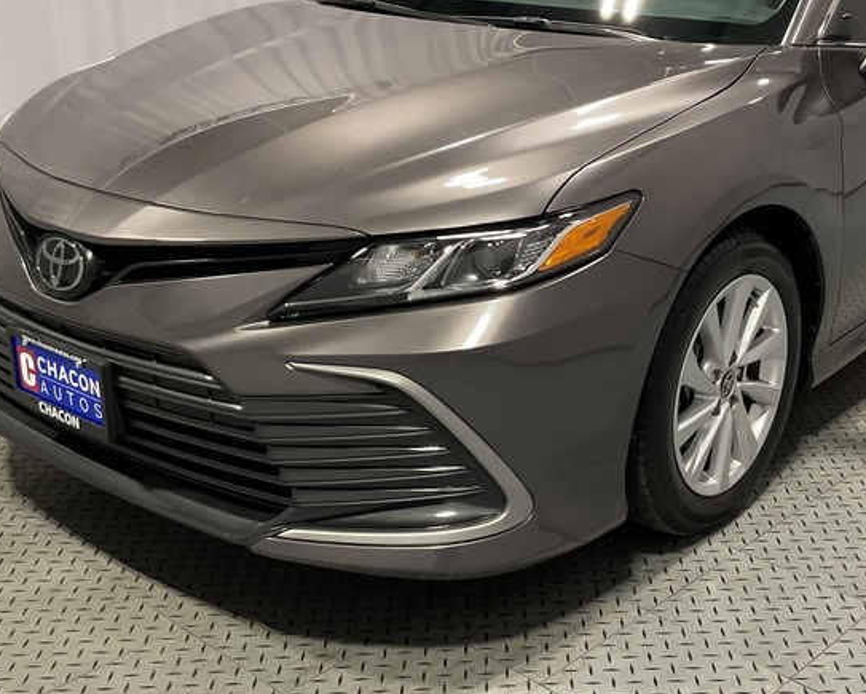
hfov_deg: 37.1
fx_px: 1282
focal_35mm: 50
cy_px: 278
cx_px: 539
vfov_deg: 30.2
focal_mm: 3
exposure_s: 1/50
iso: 64
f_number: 1.8
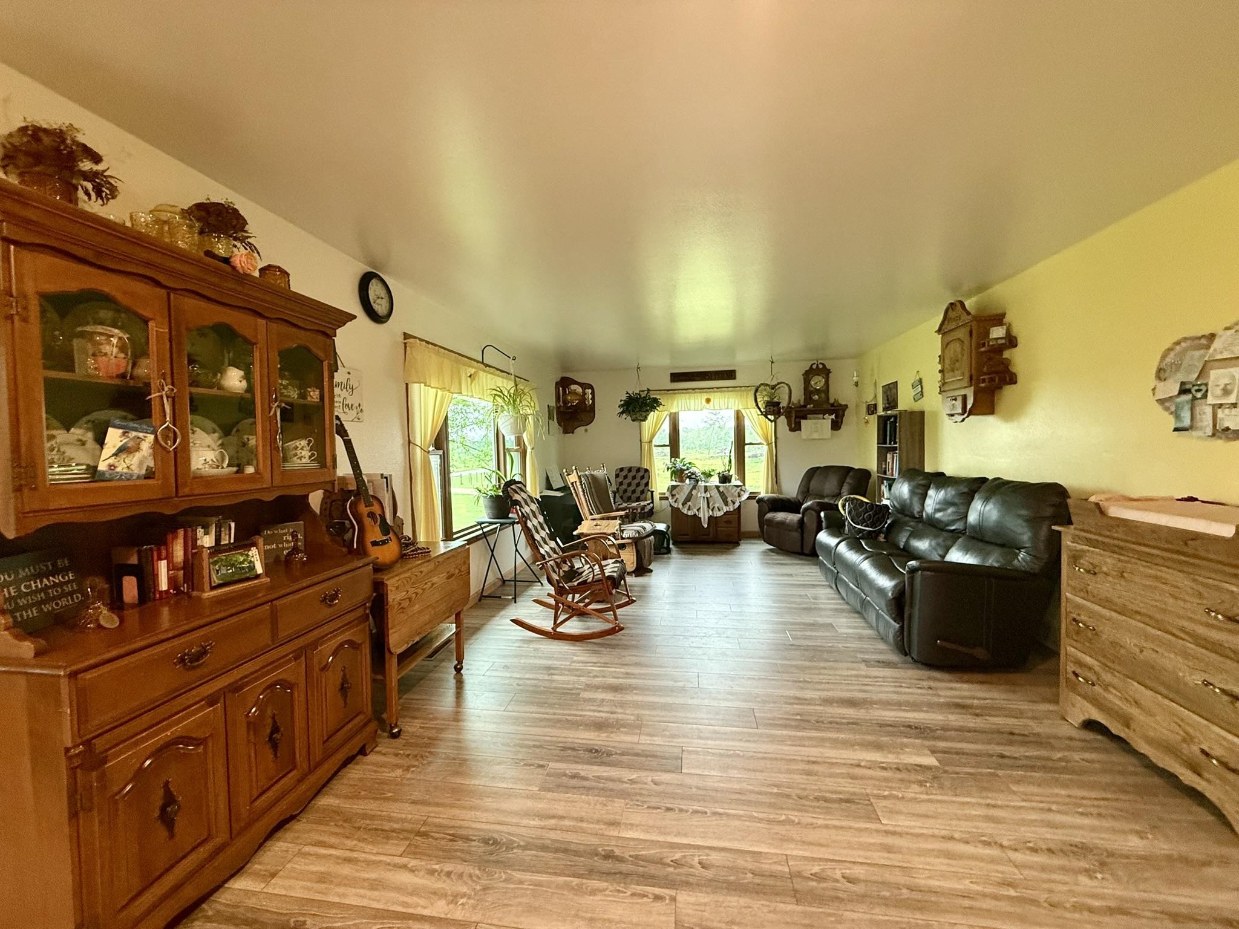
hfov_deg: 102.1
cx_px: 620
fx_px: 501
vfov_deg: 85.7
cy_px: 464
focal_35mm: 14
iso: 320
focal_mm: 2.22
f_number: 2.2
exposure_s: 1/60
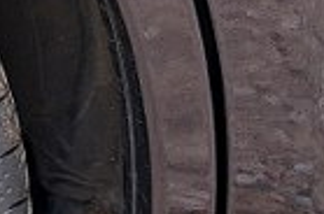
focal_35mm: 144
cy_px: 230
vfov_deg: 9.4
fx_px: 1293
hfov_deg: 11.4
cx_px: -489
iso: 50
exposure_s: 1/207
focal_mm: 5.23
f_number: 1.8
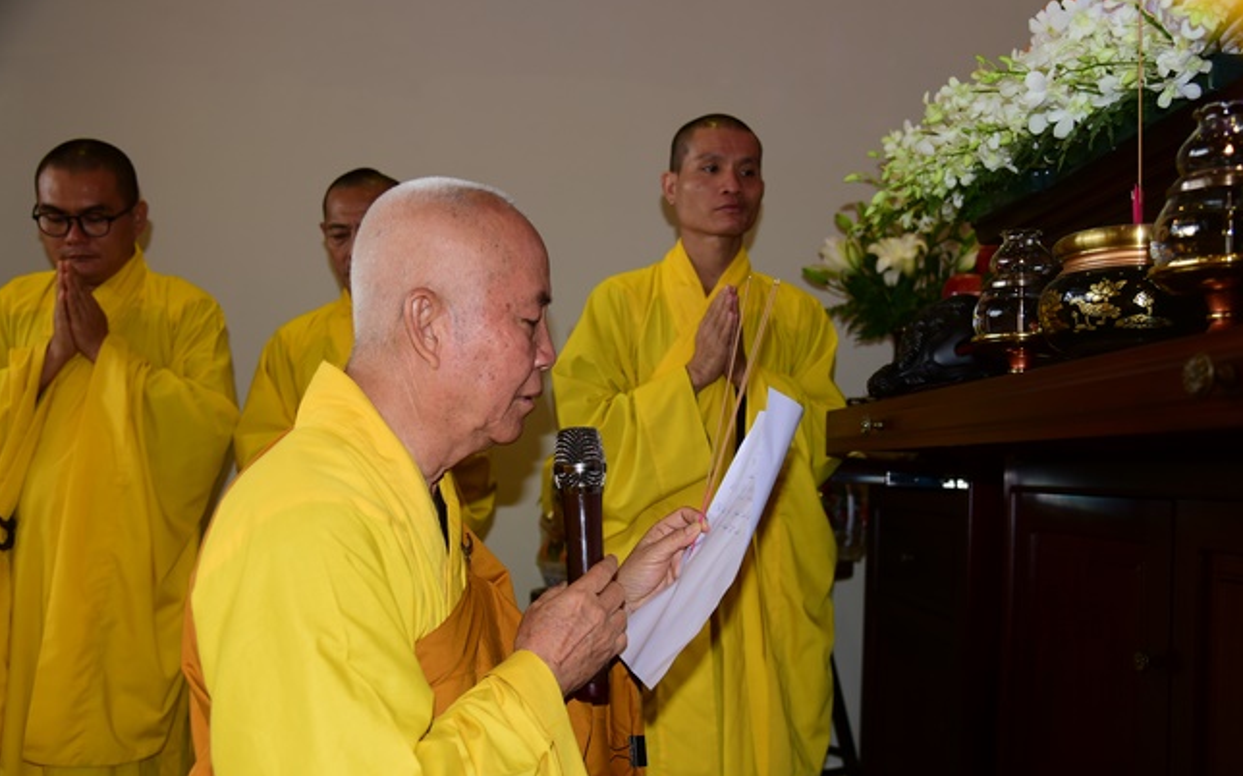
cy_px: 409
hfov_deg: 55.3
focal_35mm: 35
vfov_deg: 36.2
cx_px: 620
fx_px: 1185
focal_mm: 34
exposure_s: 1/60
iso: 320
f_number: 4
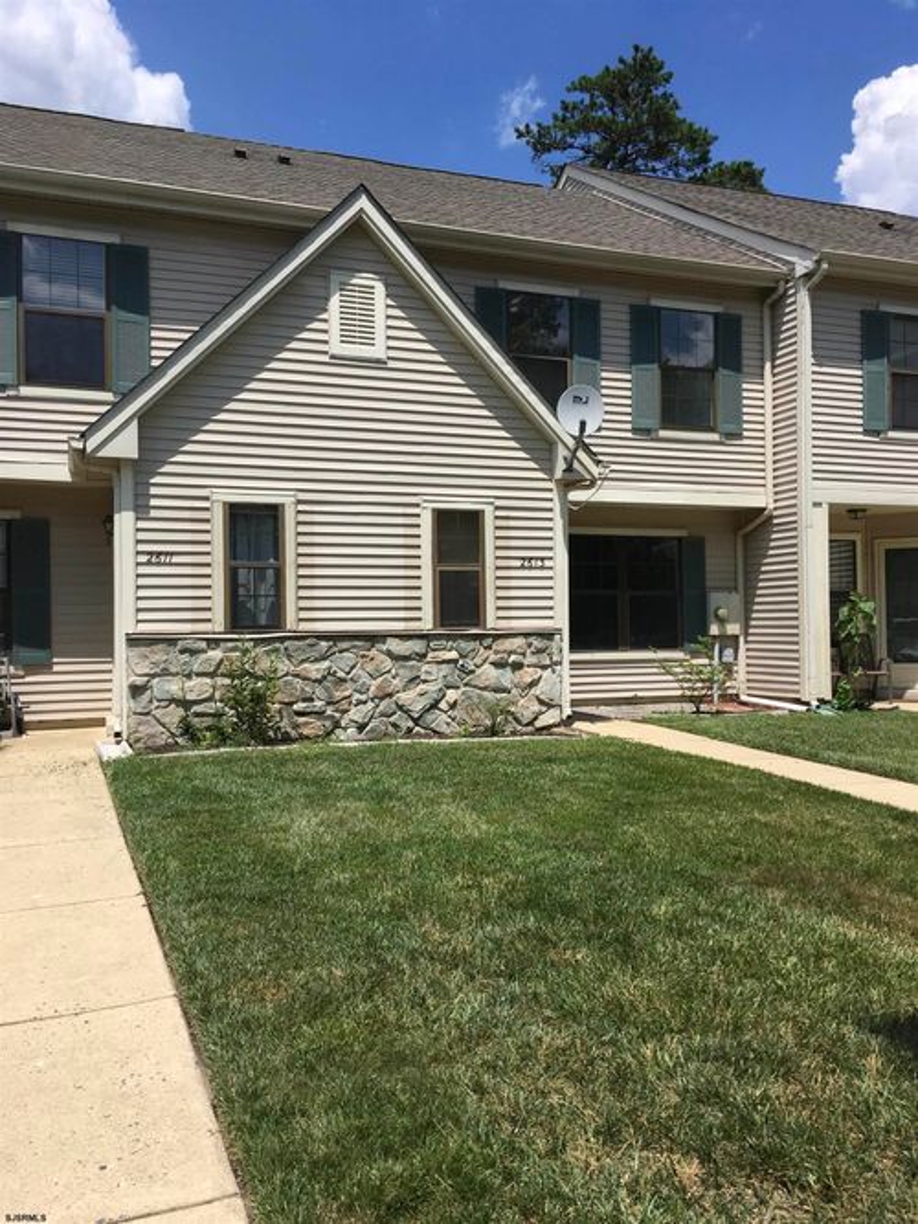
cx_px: 459
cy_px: 612
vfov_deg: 61.7
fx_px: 1026
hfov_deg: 48.2
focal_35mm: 29
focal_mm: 4.15
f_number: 2.2
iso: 25
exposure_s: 1/2564
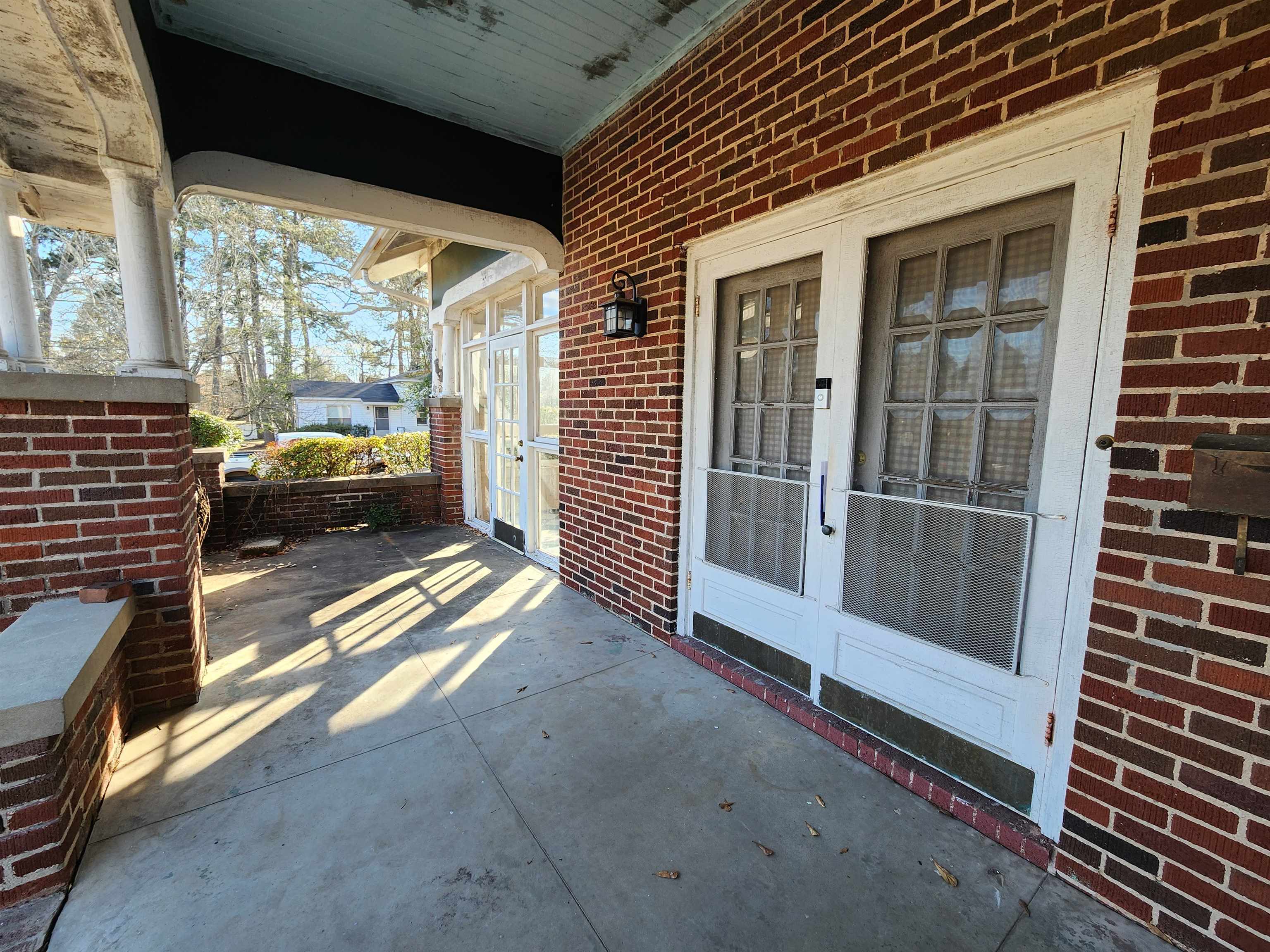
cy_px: 476
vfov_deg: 89.9
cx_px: 635
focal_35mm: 13
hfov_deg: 106.2
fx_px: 477
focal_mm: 2.2
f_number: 2.2
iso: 50
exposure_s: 1/120
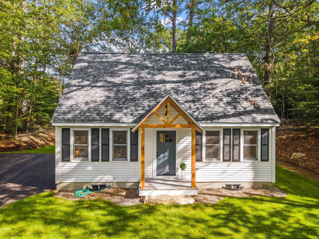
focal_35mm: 24
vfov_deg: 56.8
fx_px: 221
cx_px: 160
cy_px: 120
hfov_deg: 71.6
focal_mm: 4.5
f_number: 2.8
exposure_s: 1/125
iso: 100
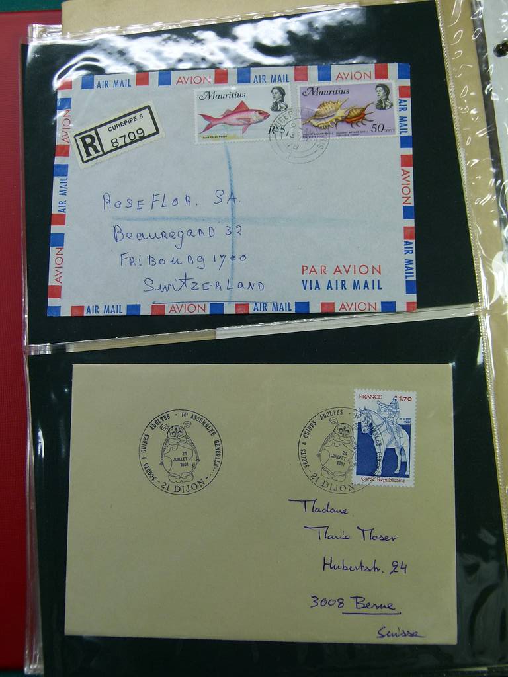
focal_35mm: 36
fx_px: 704
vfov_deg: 51.4
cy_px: 338
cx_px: 254
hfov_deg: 39.7
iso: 100
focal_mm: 6.5
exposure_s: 1/125
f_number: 3.1
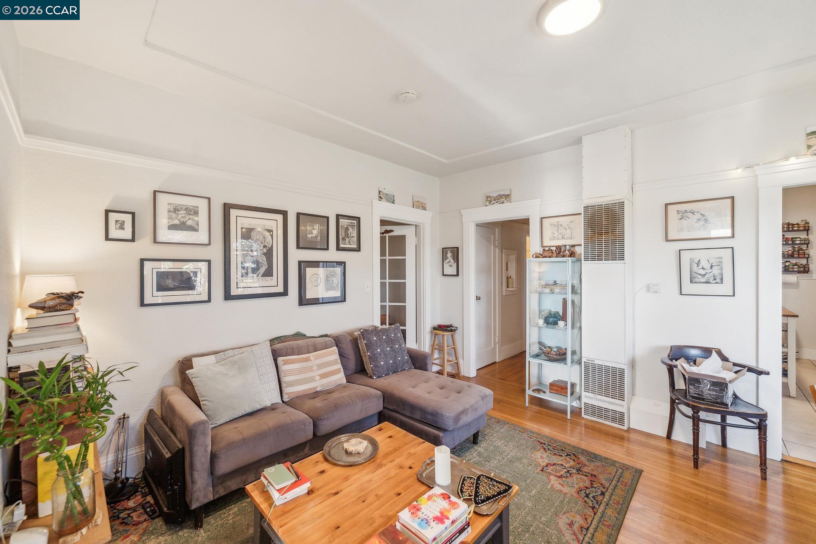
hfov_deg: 104.3
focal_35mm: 14
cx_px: 408
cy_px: 272
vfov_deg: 81.2
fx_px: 317
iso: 1600
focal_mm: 14
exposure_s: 1/60
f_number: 5.6
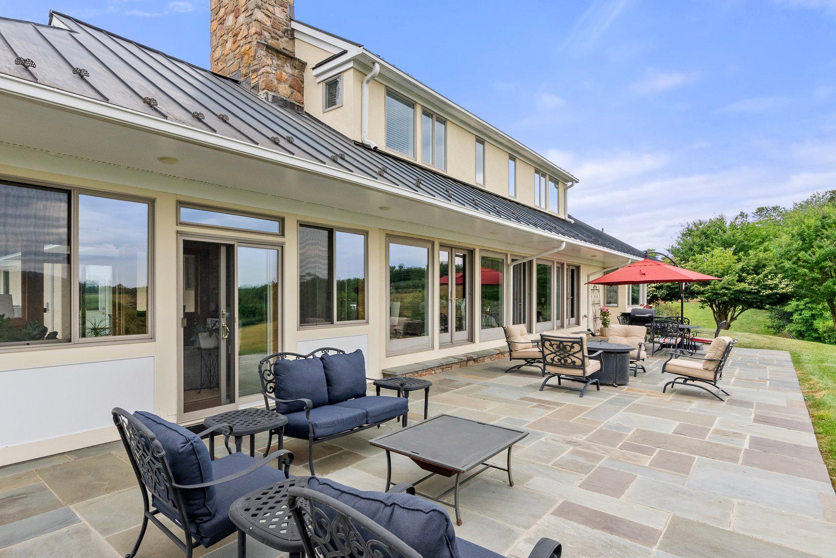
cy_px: 291
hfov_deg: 86.0
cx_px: 344
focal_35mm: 19
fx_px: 441
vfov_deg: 64.6
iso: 640
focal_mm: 16
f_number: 11
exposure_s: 1/250
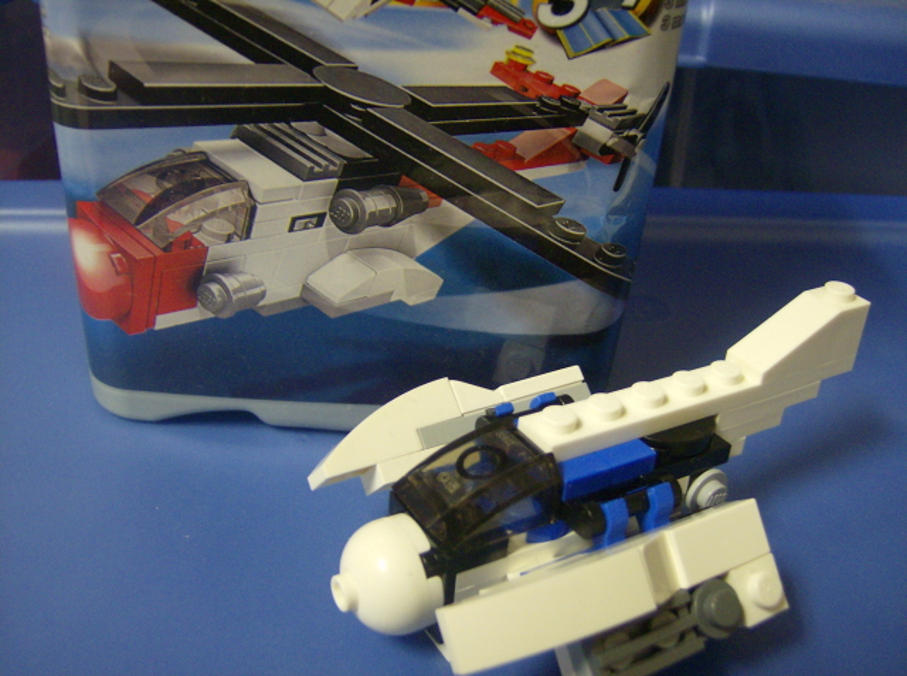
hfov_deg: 51.5
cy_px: 338
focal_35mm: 36
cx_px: 454
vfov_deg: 39.5
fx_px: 941
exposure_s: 1/6.91
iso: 200
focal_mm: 6
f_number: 2.8
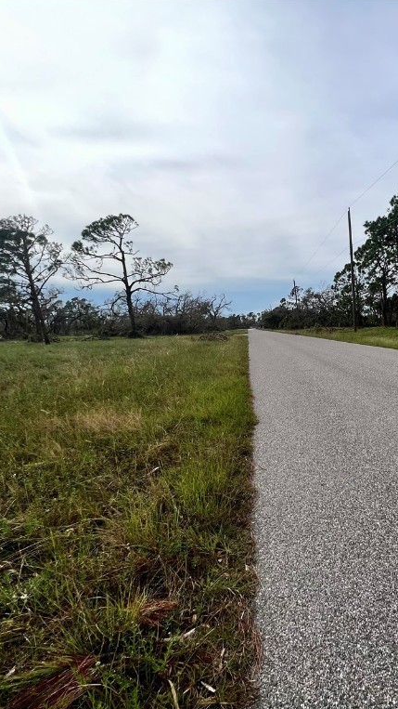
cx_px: 340
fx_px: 357
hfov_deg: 52.8
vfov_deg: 89.6
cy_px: 354
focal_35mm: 19
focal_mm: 1.57
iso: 32
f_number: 1.8
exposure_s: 1/1946
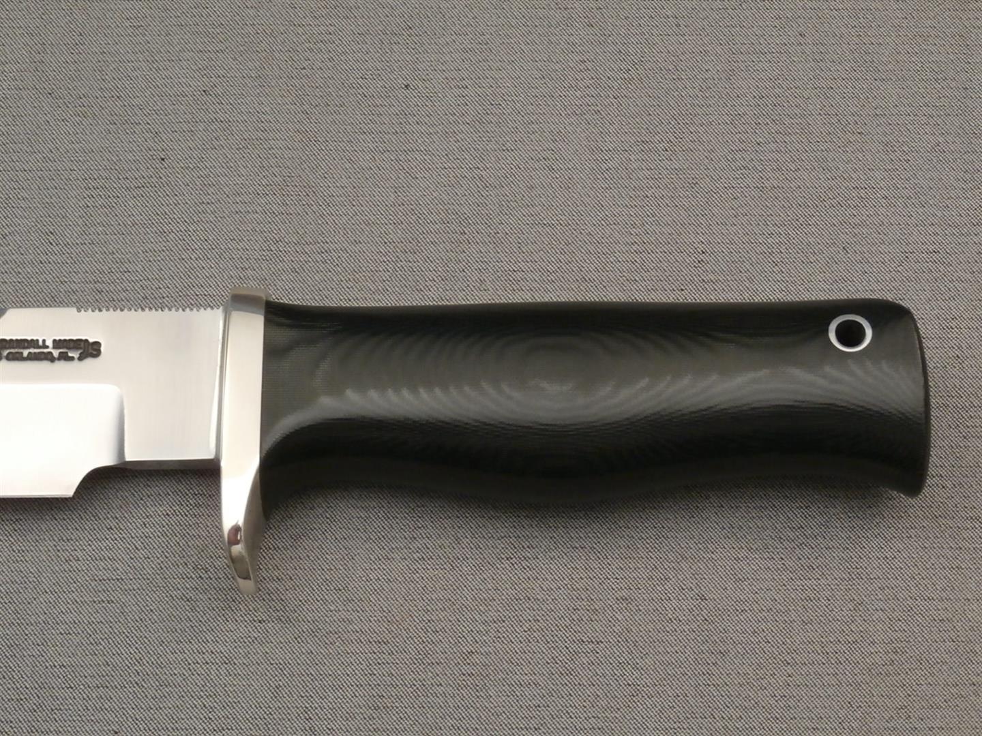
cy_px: 368
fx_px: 1901
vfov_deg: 21.9
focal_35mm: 67
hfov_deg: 29.0
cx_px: 491
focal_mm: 11.86
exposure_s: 1/13
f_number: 4.3
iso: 400
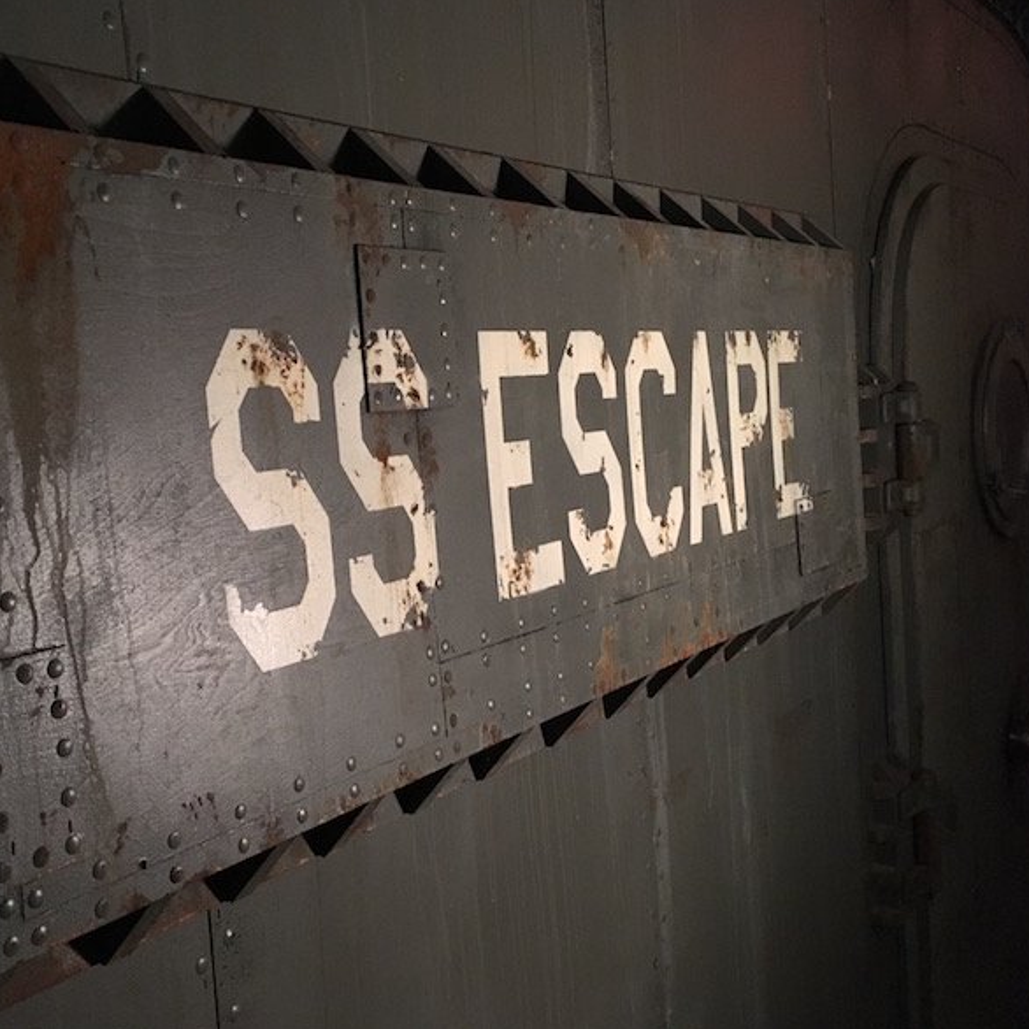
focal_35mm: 35
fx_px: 1177
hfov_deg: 46.5
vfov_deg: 47.2
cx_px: 351
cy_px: 511
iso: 250
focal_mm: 4.15
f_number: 2.2
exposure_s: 1/30
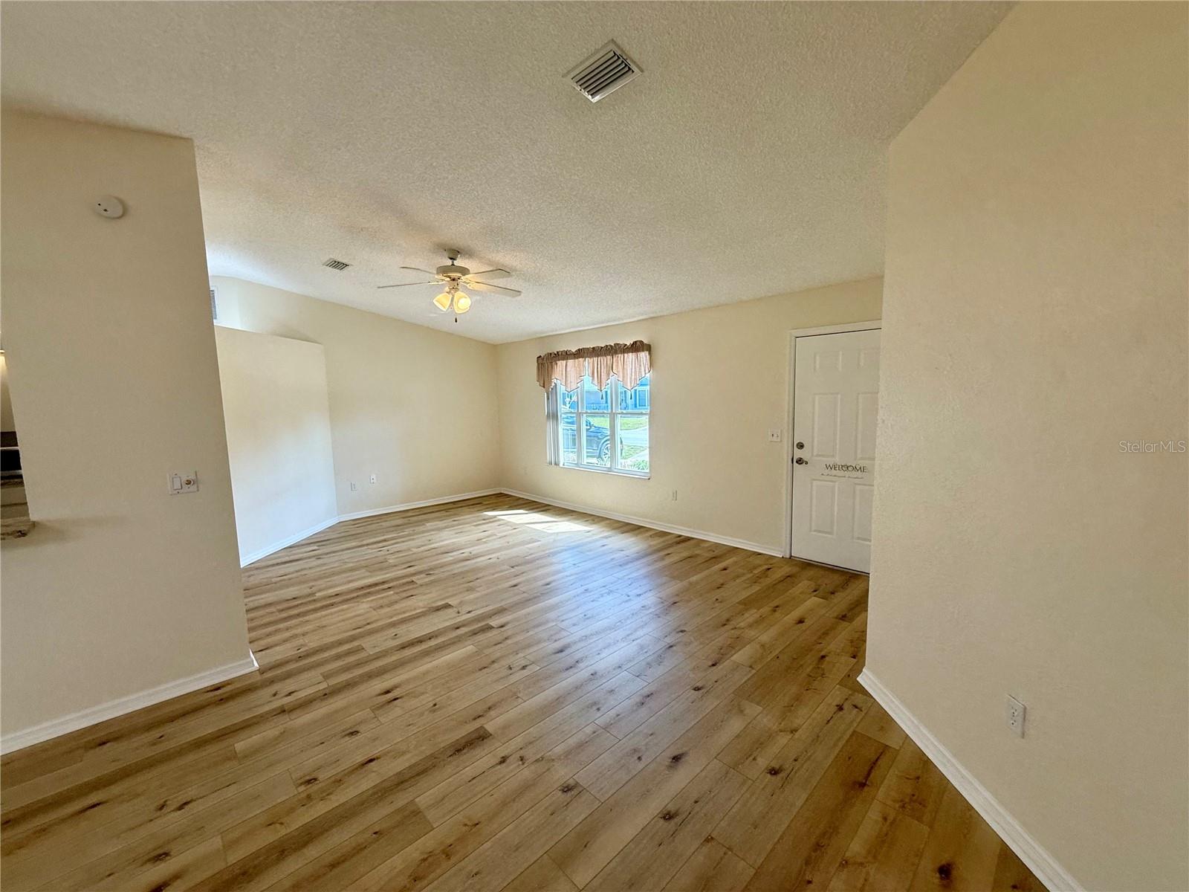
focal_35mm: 14
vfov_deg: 85.7
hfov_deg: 102.1
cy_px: 446
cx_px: 594
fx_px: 481
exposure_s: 1/120
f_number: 2.2
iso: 100
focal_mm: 2.22
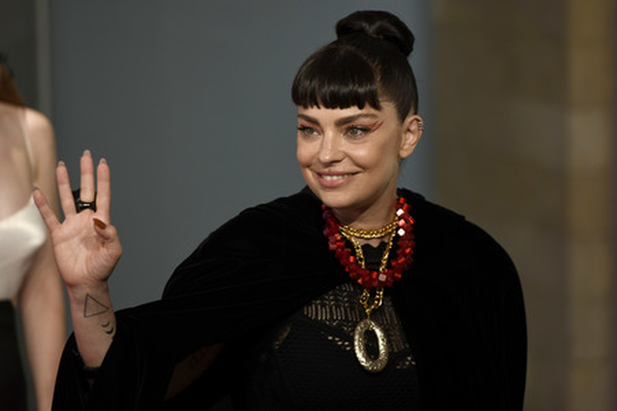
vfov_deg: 6.9
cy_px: 206
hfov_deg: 10.3
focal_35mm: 200
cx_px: 308
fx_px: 3425
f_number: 4
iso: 800
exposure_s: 1/400
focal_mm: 200
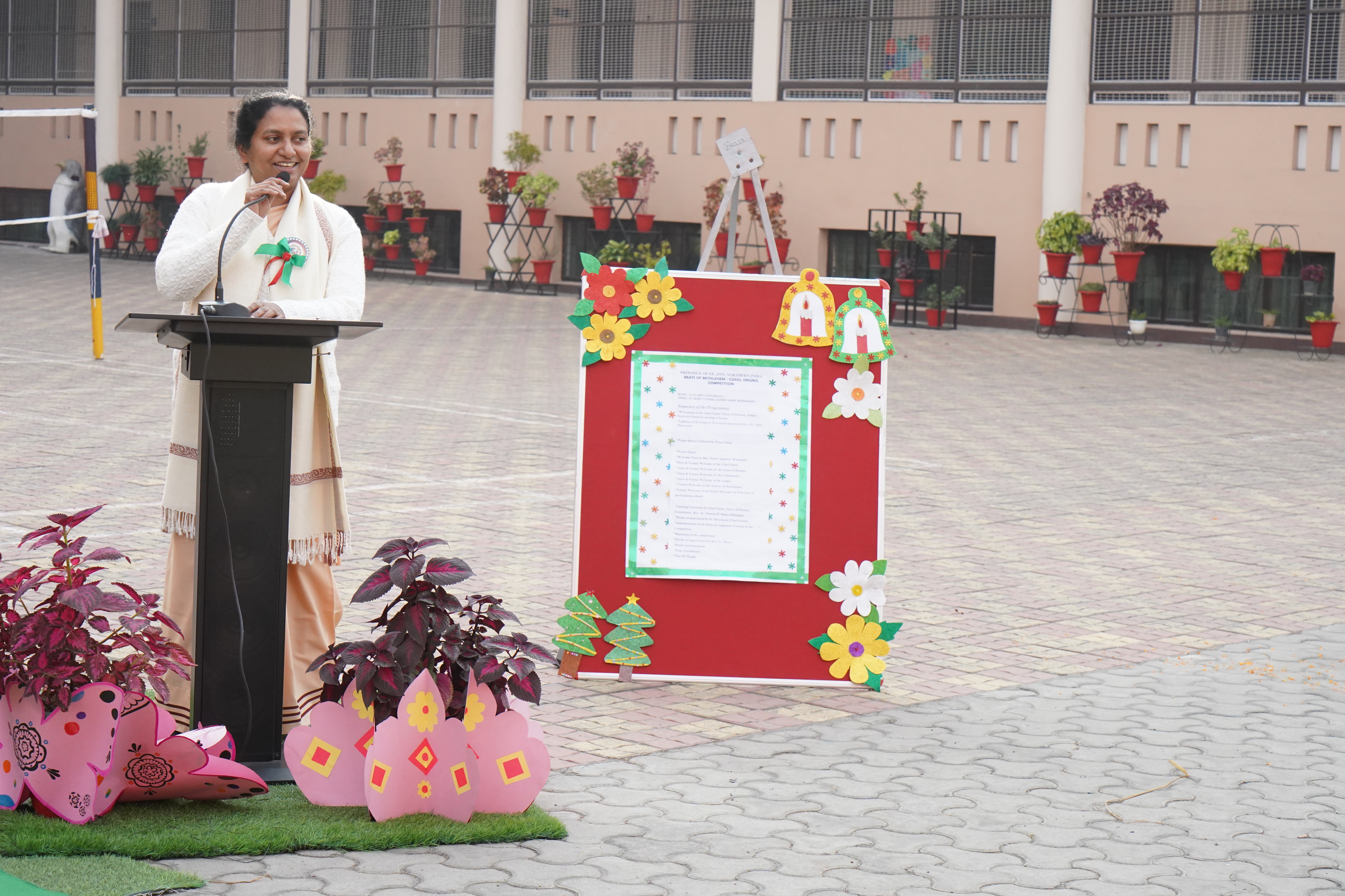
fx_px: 2615
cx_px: 672
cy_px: 448
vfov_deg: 19.5
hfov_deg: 28.8
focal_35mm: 70
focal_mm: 70
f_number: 8
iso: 3200
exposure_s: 1/2000
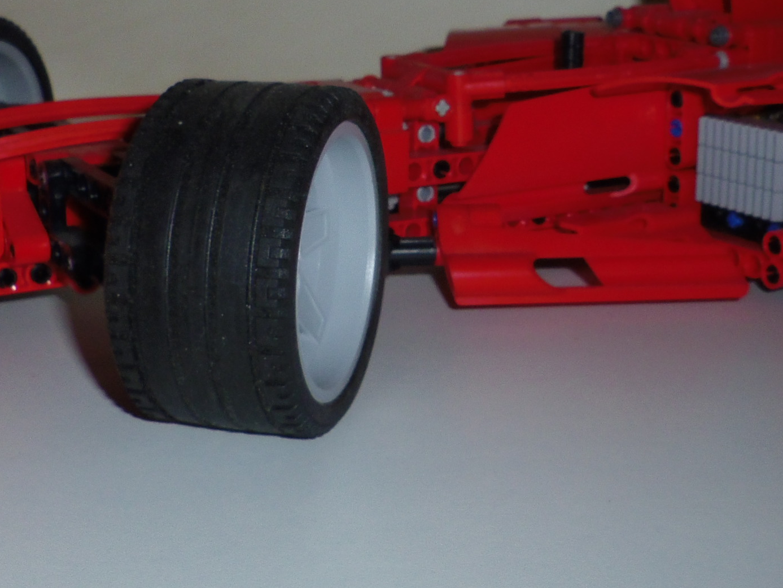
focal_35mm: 62
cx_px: 447
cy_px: 184
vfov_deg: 23.5
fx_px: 1403
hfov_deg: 31.1
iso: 100
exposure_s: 1/40
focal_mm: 5
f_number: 3.9
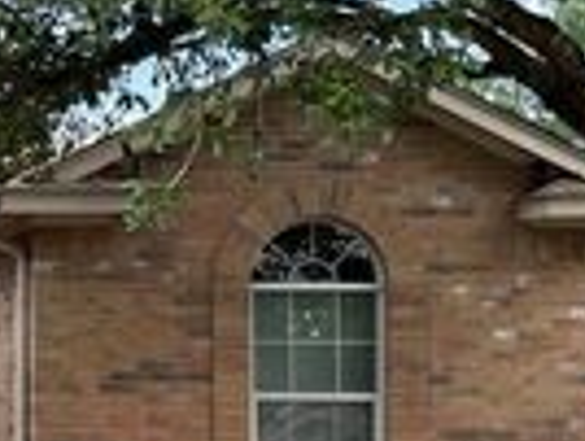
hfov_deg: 17.6
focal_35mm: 97
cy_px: 351
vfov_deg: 15.2
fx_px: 1642
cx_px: -358
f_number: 1.6
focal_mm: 4.2
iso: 32
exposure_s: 1/612
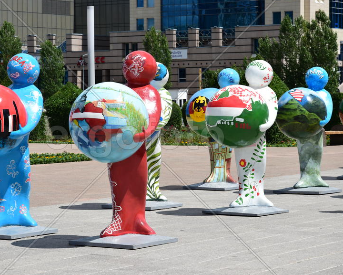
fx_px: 1208
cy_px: 138
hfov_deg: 16.1
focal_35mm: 119
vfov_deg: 13.0
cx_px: 138
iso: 100
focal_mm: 70
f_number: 9
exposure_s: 1/250
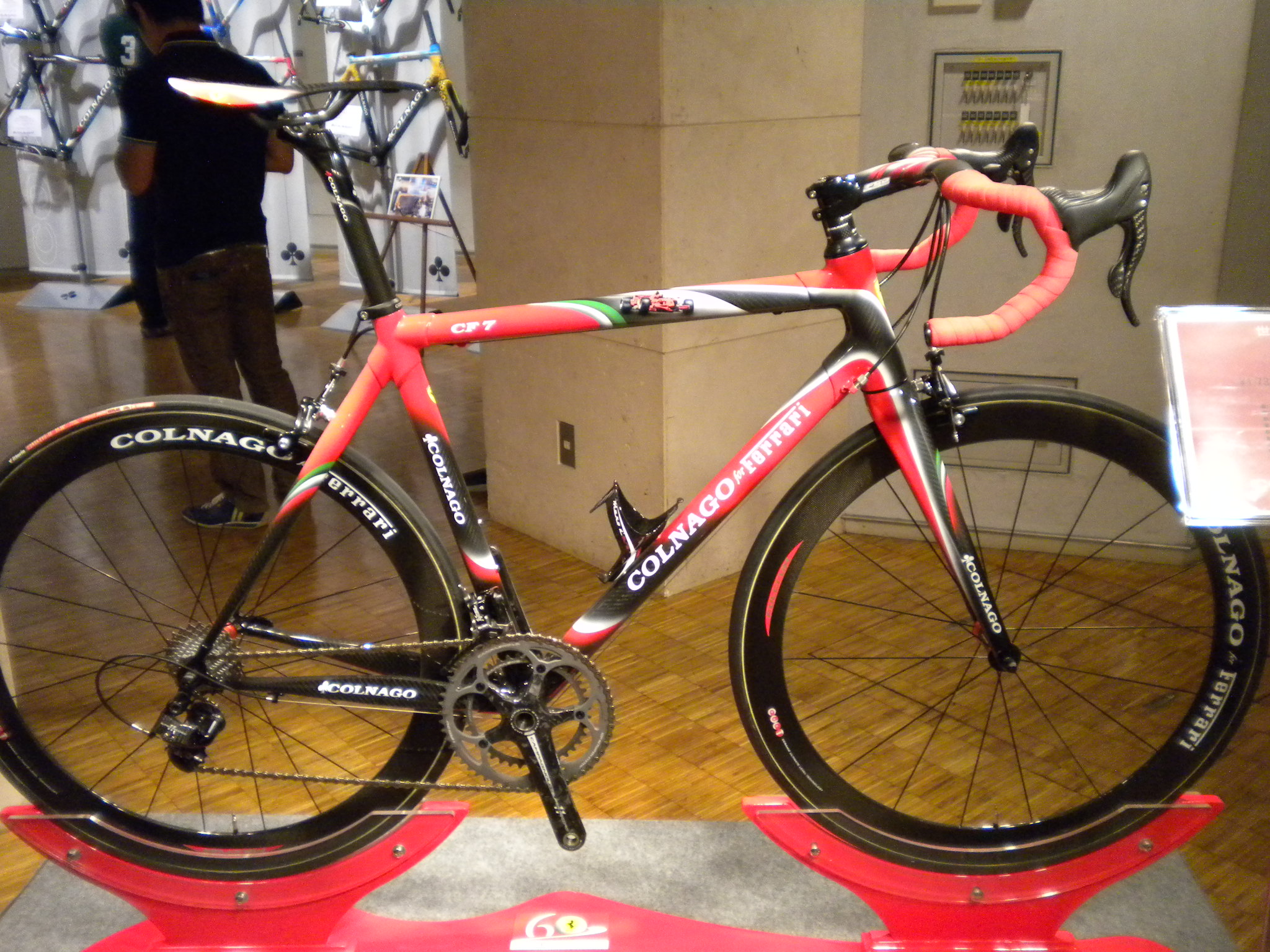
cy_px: 476
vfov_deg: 40.7
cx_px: 635
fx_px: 1284
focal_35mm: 35
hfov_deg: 52.6
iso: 568
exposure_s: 1/61.5
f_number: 3.1
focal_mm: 6.3
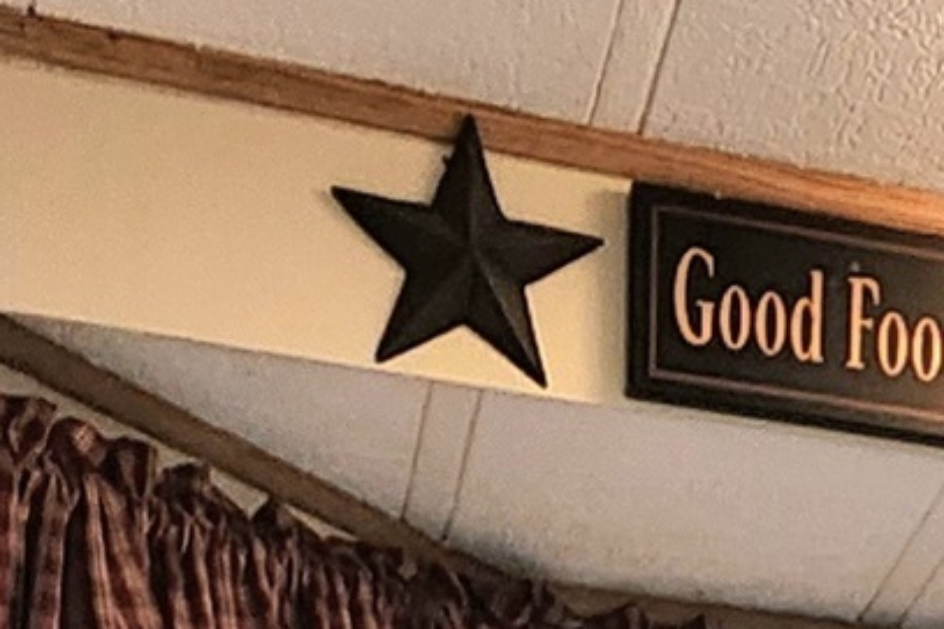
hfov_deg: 18.0
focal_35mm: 102
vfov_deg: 11.1
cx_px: 1385
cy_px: 1543
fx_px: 2673
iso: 250
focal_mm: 2.2
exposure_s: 1/60.2
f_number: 2.2
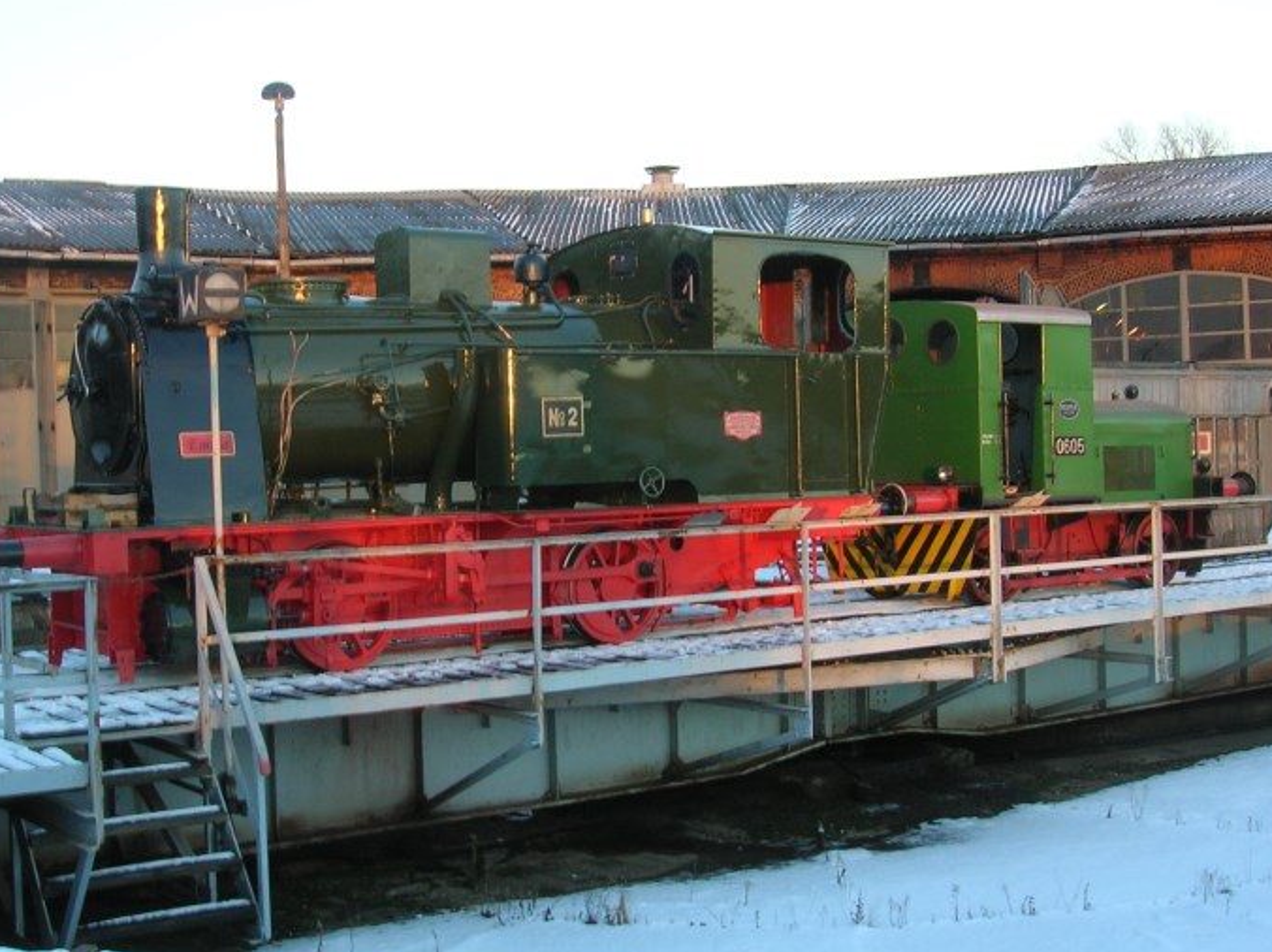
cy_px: 464
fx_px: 1652
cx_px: 583
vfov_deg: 32.1
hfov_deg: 42.1
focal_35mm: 45
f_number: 5
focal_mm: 6.4
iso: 50
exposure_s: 1/17.6
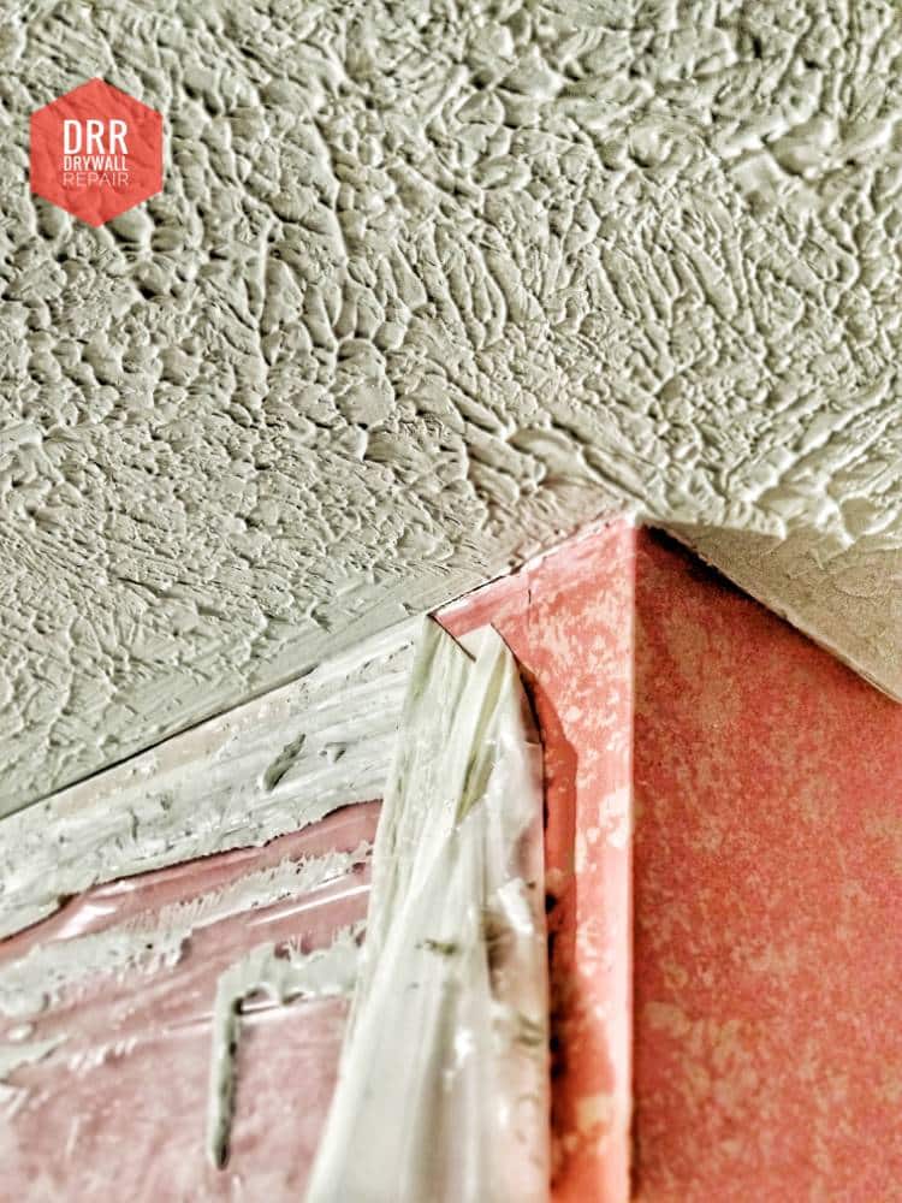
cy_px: 602
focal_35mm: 52
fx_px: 1807
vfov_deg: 36.8
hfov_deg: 28.0
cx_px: 451
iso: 200
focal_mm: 6
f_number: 2.4
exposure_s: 1/30
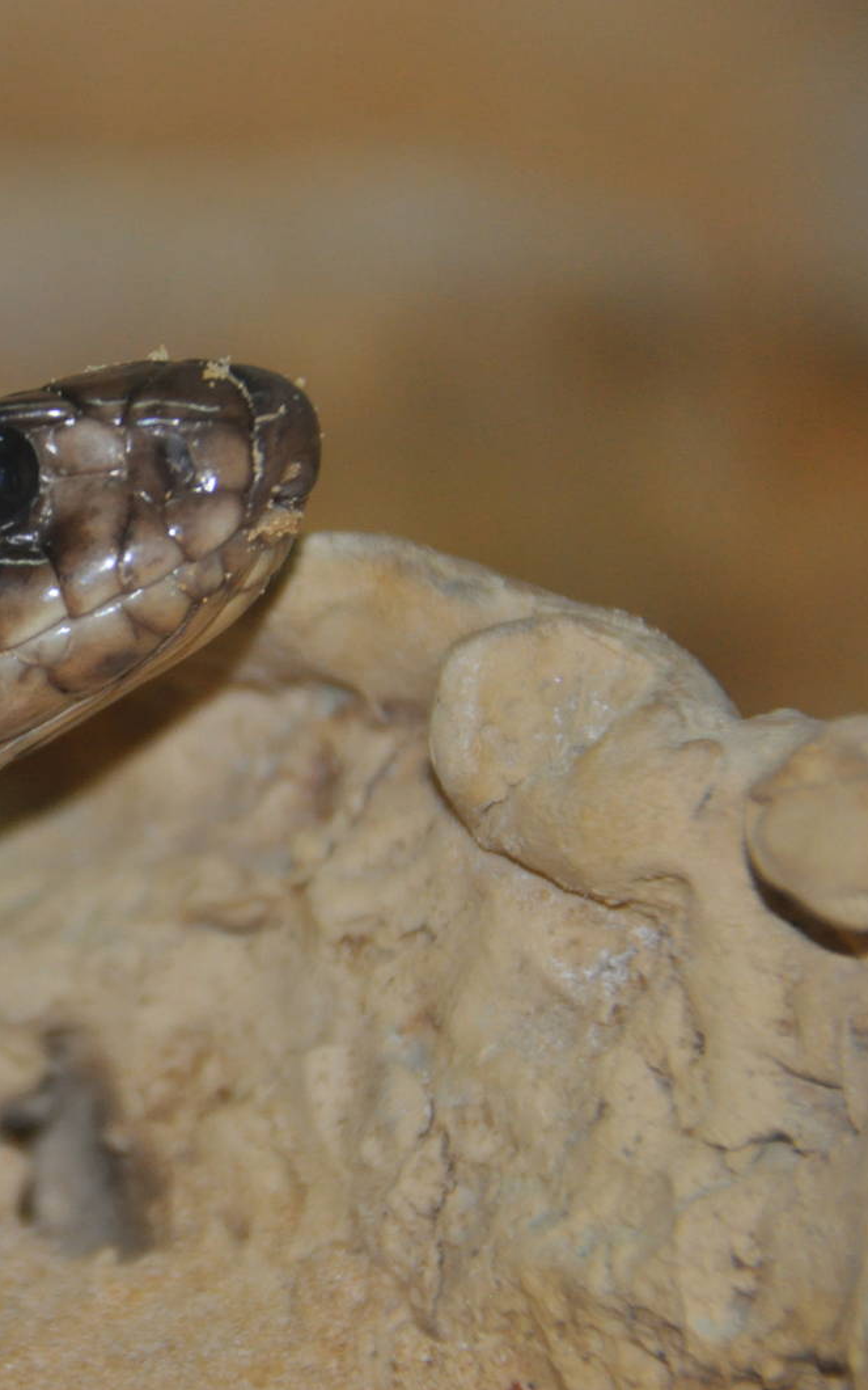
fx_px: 26157
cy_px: 695
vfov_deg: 3.0
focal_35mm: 691
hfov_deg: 1.9
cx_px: -86
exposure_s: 1/60
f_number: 5.6
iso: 1000
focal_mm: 300
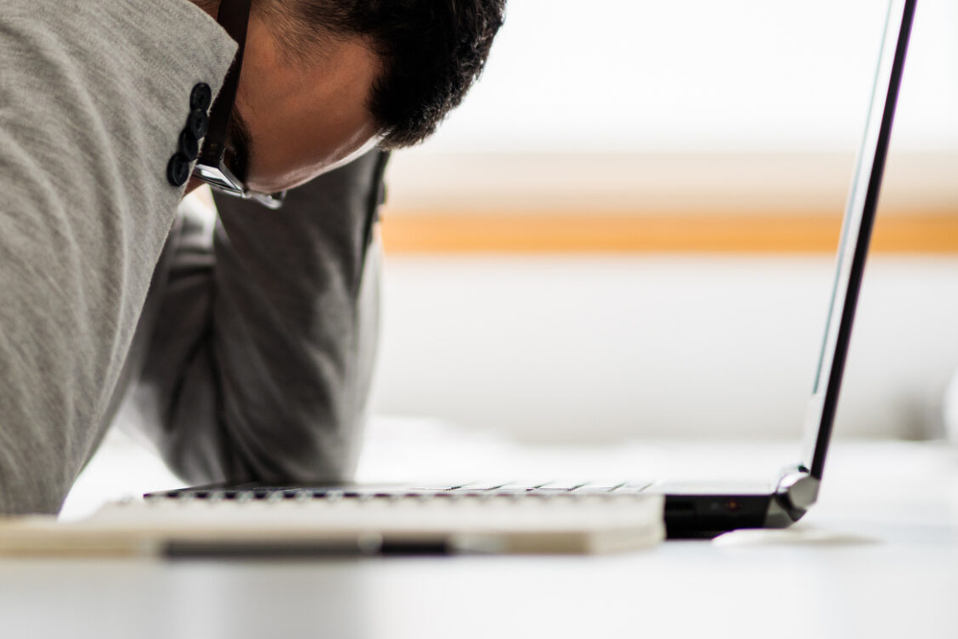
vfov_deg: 8.8
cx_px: 204
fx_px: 4125
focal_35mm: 155
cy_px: 99
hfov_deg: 13.2
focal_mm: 85
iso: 200
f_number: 2
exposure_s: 1/200
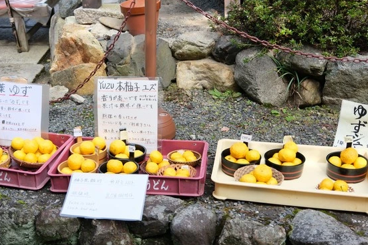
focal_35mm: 51
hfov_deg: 38.6
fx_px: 521
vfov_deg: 26.5
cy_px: 135
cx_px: 138
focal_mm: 26
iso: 250
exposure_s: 1/250
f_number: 4
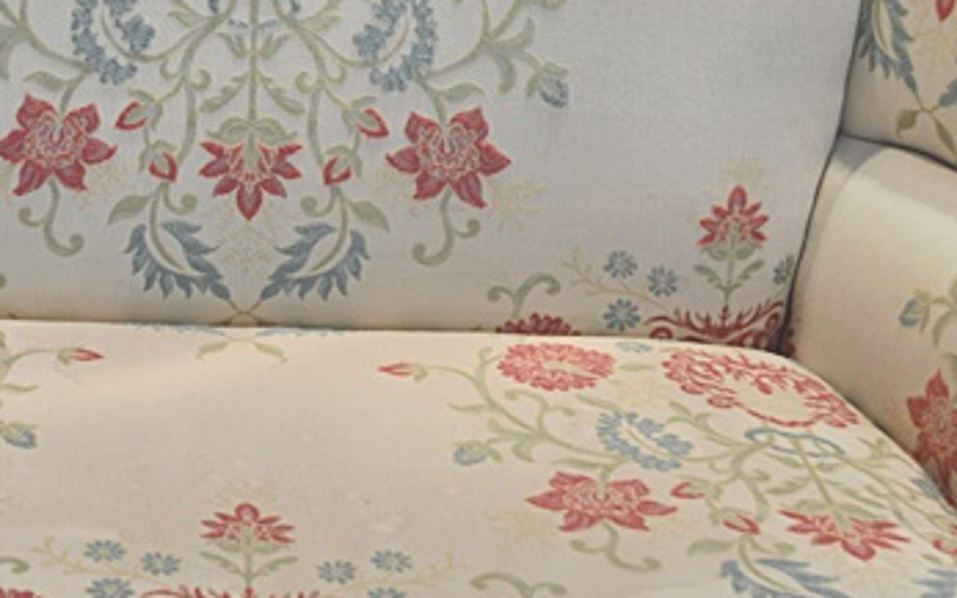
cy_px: 164
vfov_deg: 17.5
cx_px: 204
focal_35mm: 74
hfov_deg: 27.3
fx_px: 1930
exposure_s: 1/40
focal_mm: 24
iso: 400
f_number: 4
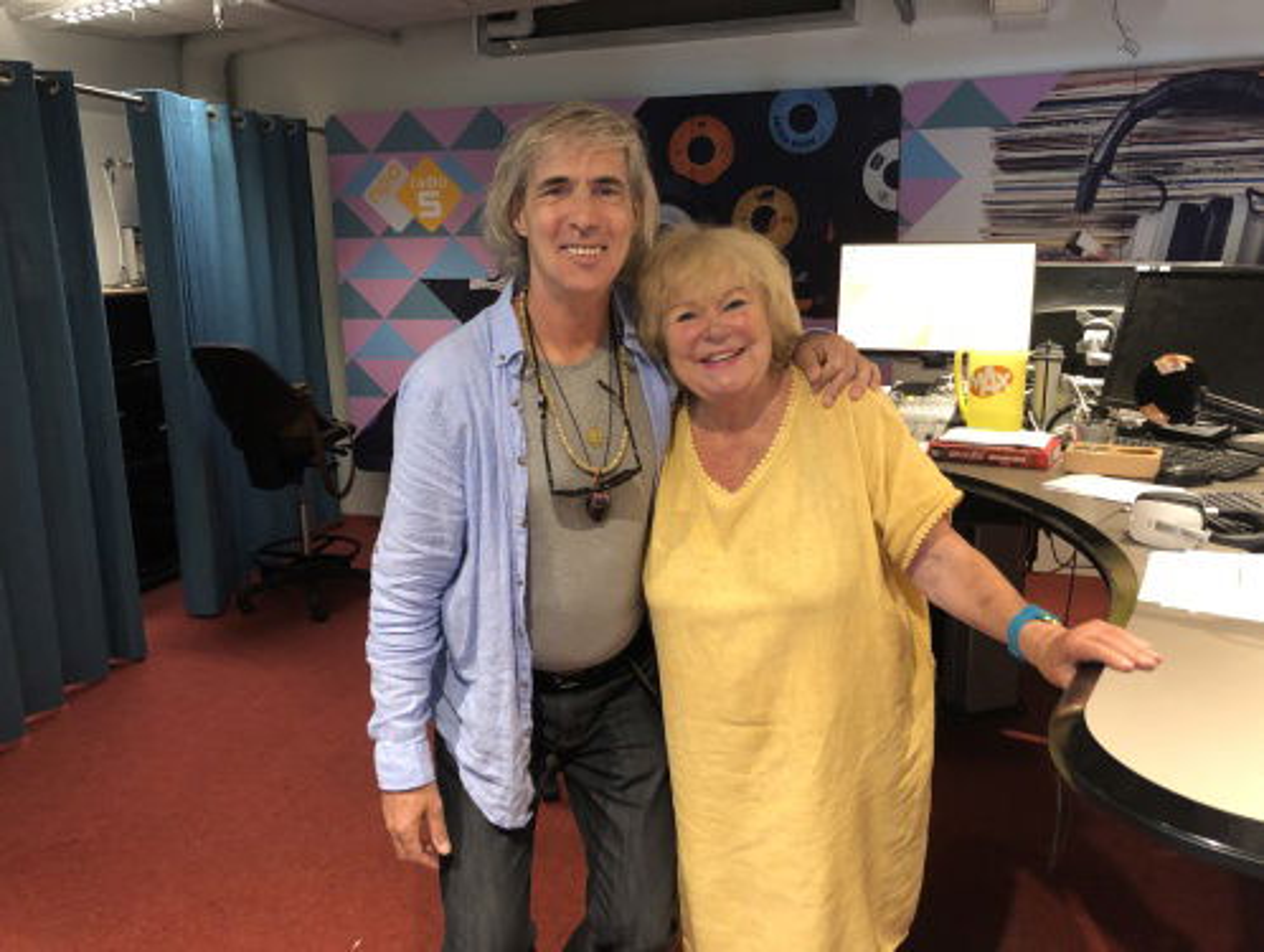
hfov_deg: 63.4
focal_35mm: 28
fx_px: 1024
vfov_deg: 49.9
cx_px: 632
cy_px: 476
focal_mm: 3.99
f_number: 1.8
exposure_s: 1/8
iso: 100
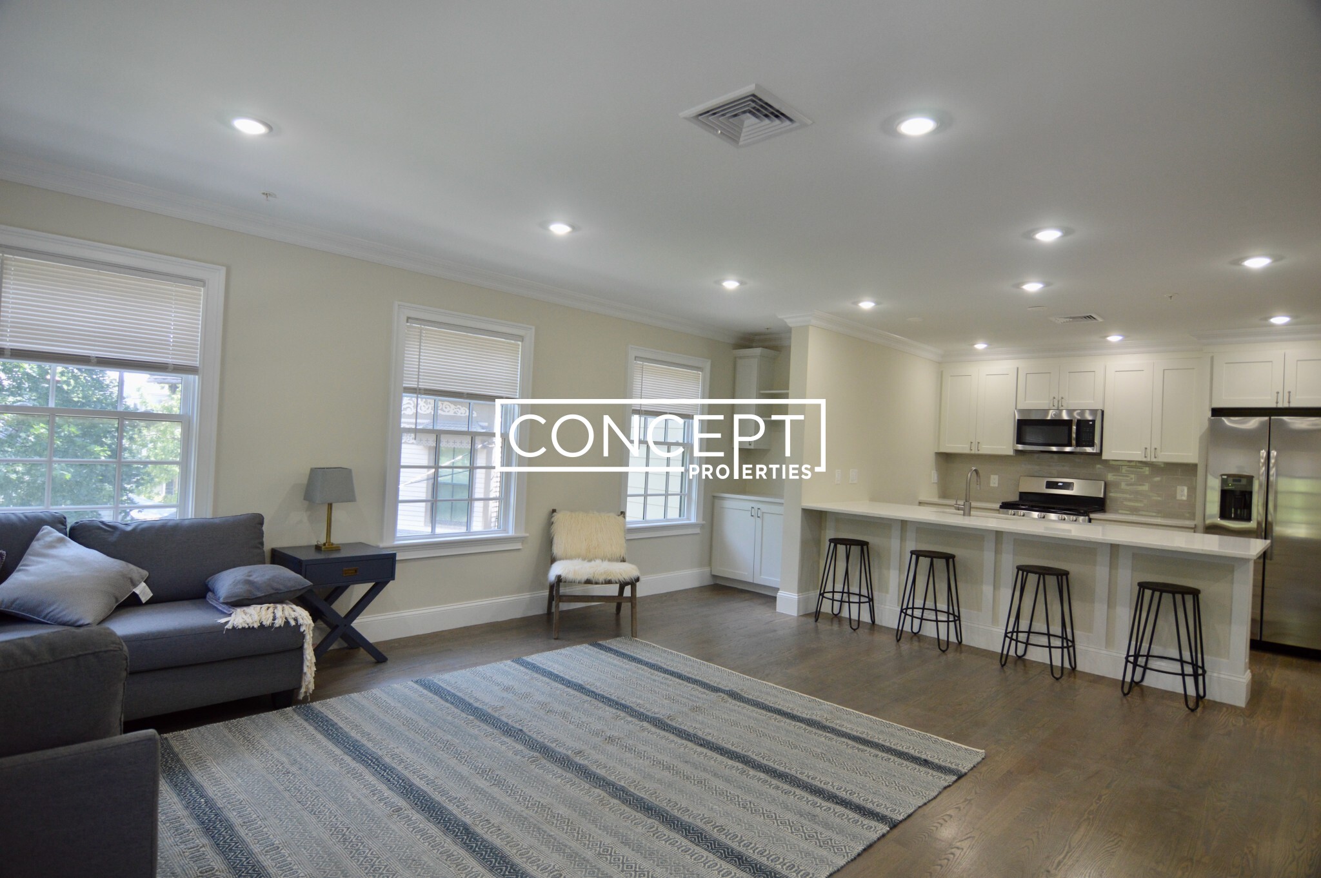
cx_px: 660
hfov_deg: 90.0
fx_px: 660
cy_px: 439
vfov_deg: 67.3
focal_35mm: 18
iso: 400
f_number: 5
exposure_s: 1/100
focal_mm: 12
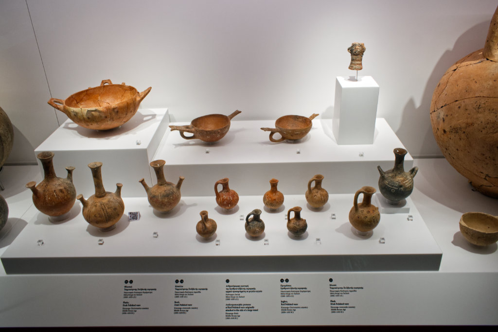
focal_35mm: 30
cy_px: 166
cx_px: 249
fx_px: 415
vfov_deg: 43.6
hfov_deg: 61.9
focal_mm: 20
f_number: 5.6
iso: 400
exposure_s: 1/125
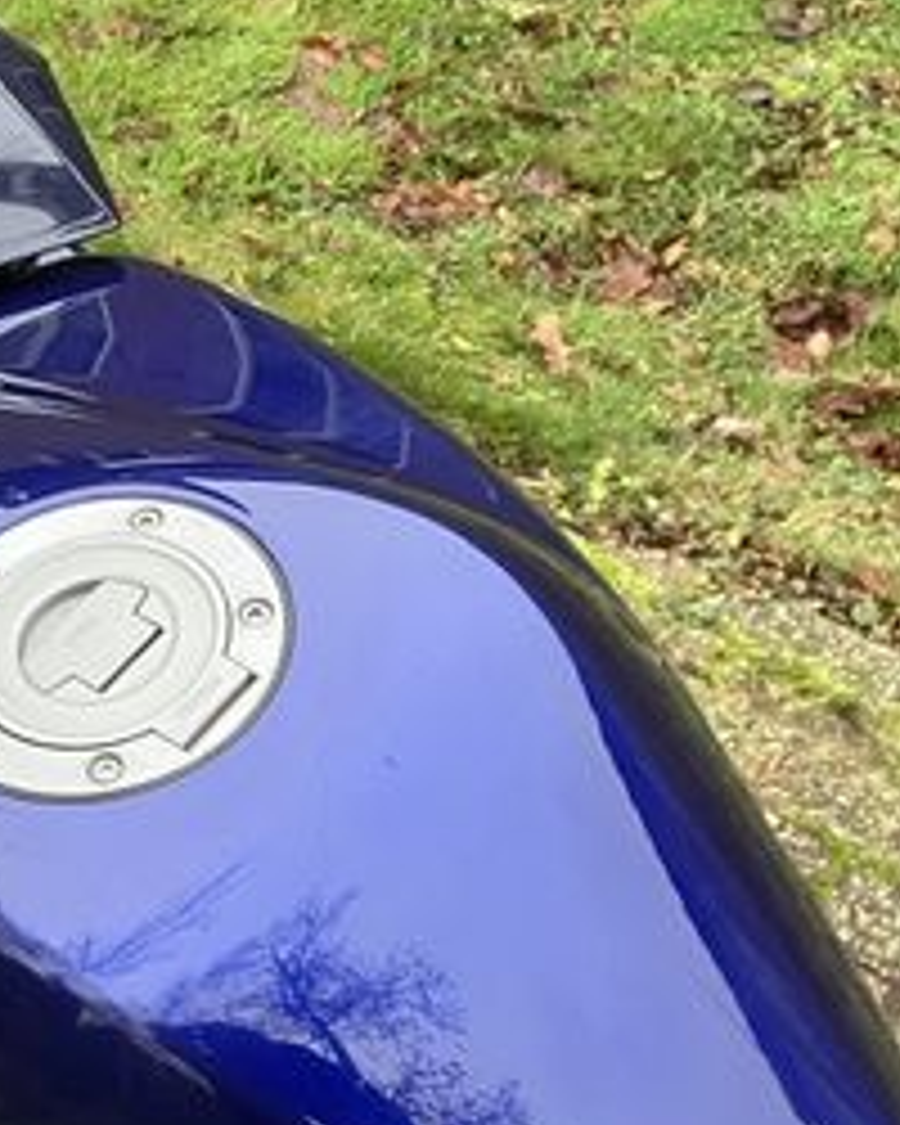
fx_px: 2331
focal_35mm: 70
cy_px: 900
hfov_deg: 21.2
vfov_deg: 26.6
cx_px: 40
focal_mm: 3.99
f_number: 1.8
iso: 80
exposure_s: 1/83
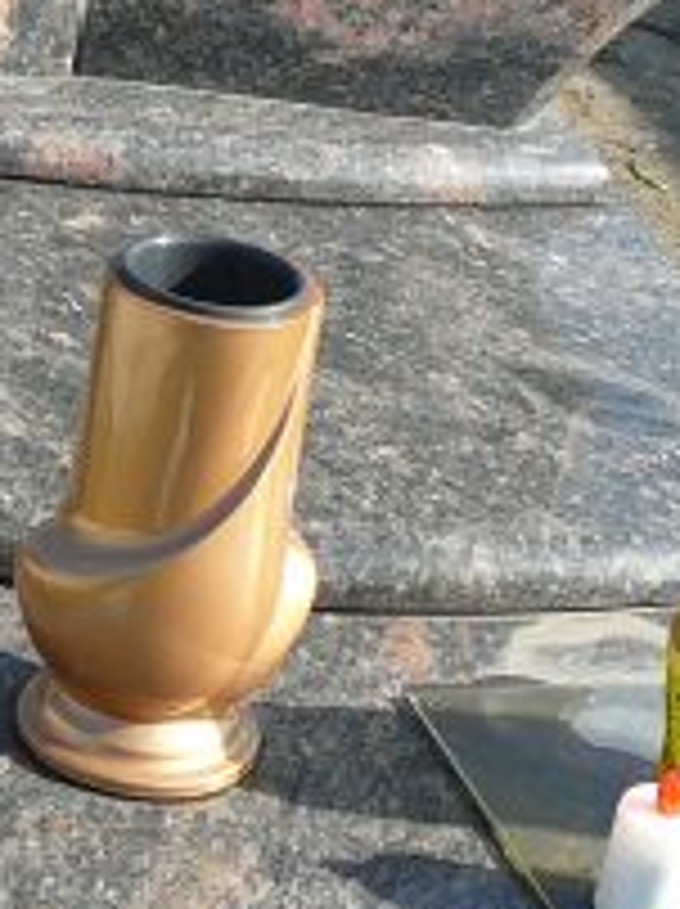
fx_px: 2913
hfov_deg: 13.3
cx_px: 414
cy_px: 400
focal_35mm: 111
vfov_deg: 17.7
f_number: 2.8
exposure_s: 1/400
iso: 80
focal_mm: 5.2
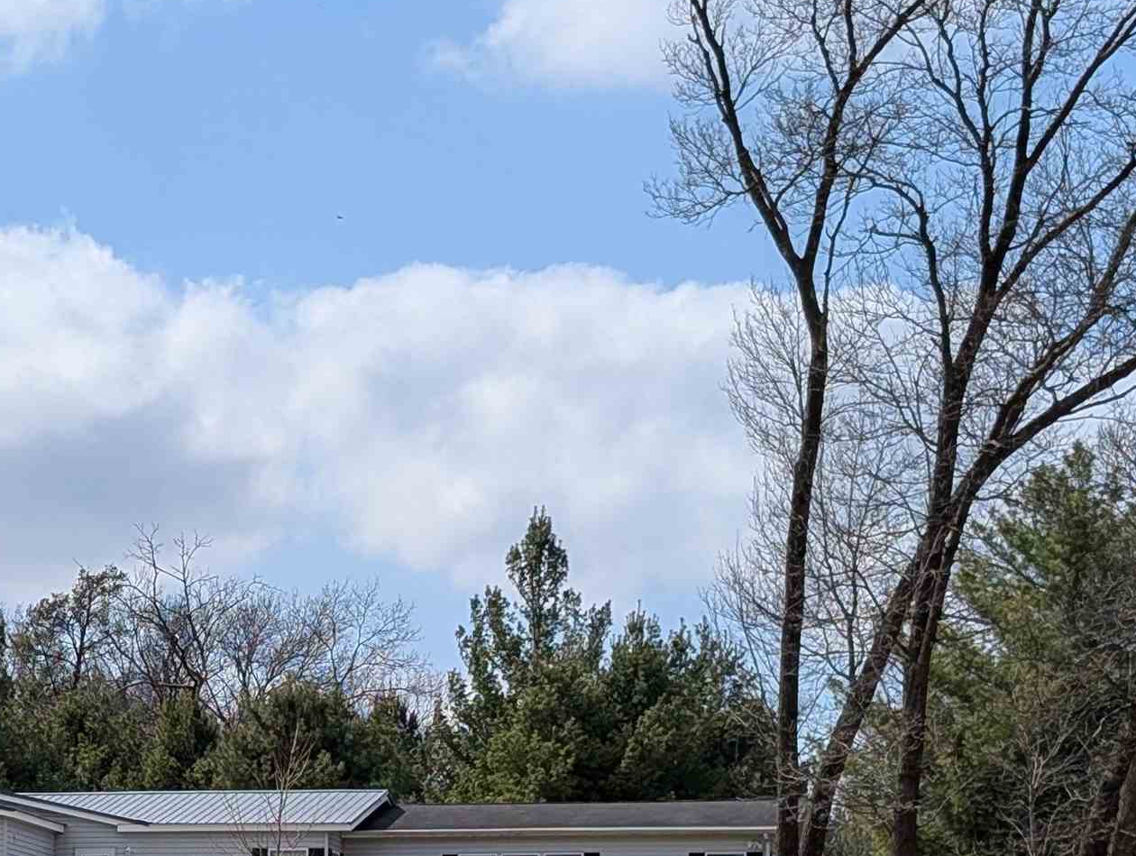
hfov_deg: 16.2
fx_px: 3911
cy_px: 969
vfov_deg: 12.3
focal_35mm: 119
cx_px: 16
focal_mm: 6.9
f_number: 1.68
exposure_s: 1/1859
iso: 23
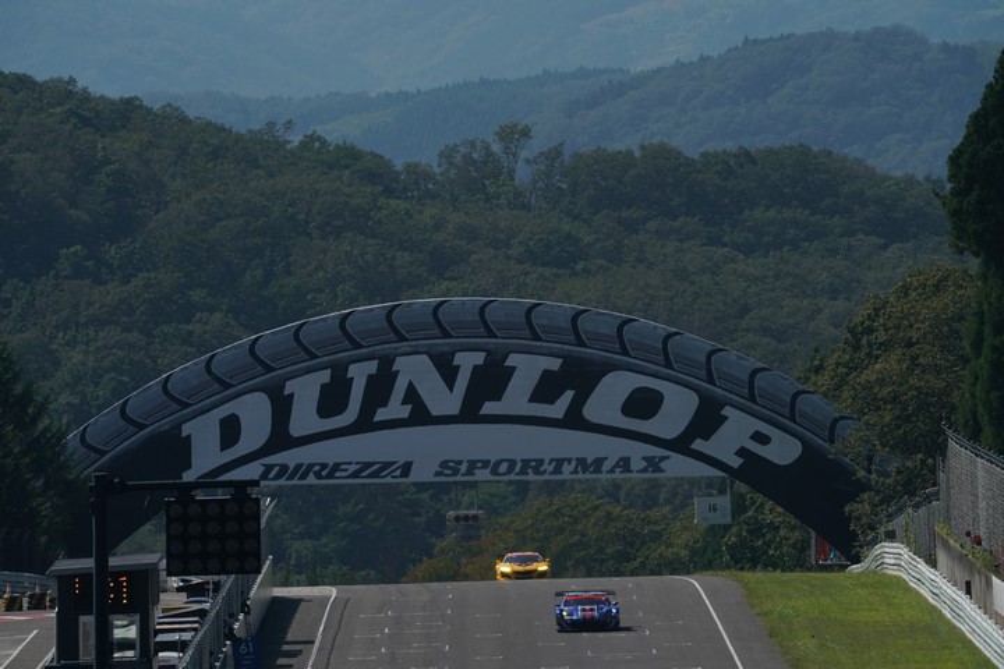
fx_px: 13414
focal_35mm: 481
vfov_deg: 2.9
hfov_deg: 4.3
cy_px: 334
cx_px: 502
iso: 200
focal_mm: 481
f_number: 10
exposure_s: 1/800
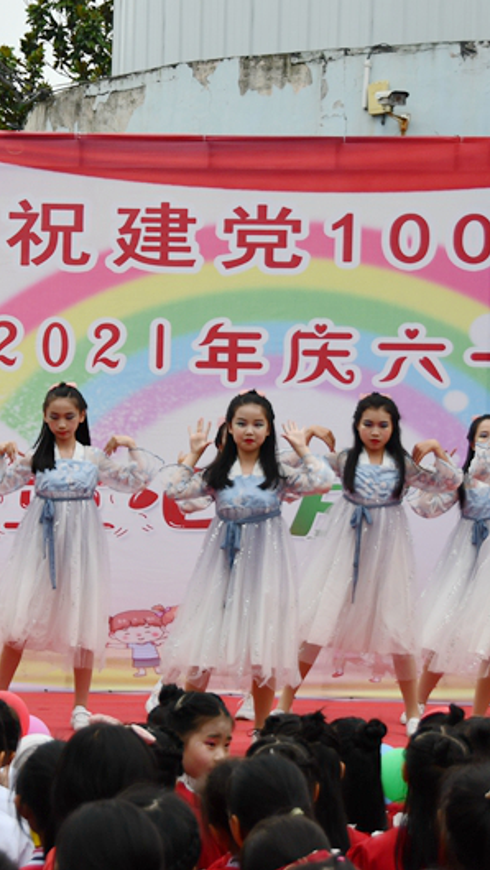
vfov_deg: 18.8
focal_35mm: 114
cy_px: 437
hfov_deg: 10.6
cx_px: 187
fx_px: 2630
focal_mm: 48
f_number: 5.6
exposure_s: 1/250
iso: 400
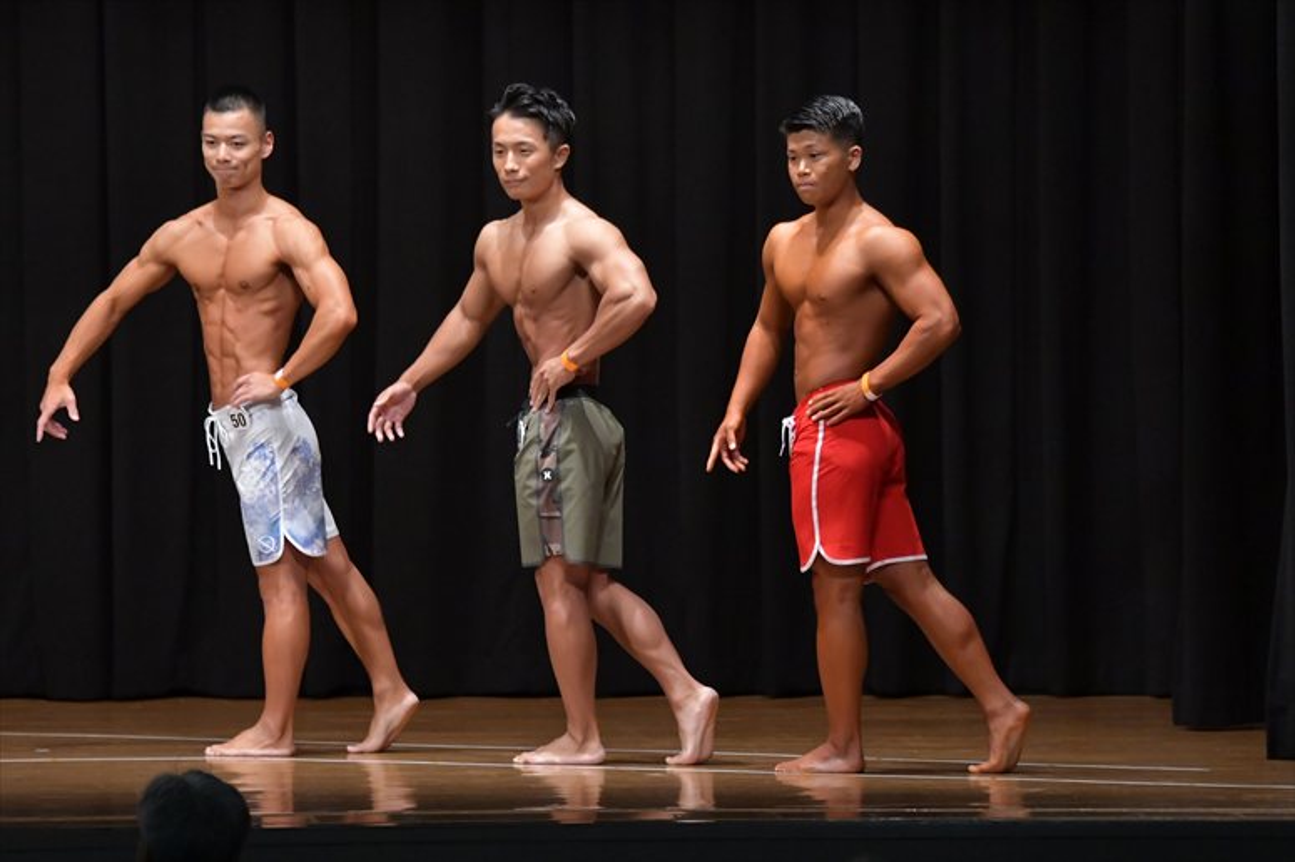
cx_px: 648
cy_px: 431
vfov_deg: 6.1
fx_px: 8090
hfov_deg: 9.2
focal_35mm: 225
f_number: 5.6
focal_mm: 150
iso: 5000
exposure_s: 1/400
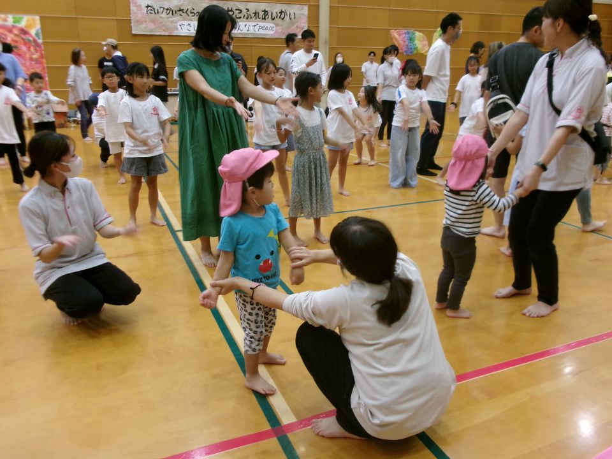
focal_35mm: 28
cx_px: 306
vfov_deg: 49.7
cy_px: 230
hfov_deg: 63.4
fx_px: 495
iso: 315
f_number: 3.9
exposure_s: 1/34
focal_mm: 5.1
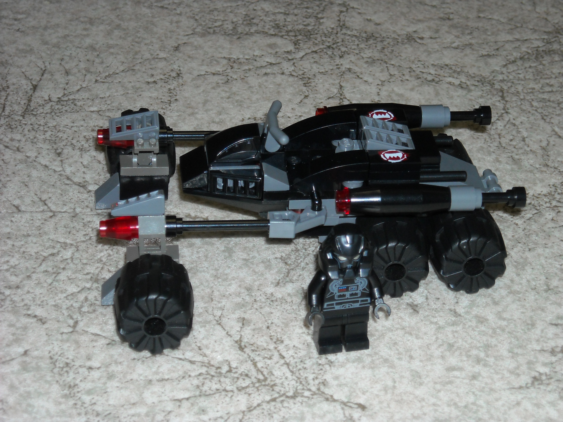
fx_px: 1708
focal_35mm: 105
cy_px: 211
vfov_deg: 14.1
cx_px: 282
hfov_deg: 18.7
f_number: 4.7
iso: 200
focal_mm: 17.1
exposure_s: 1/125
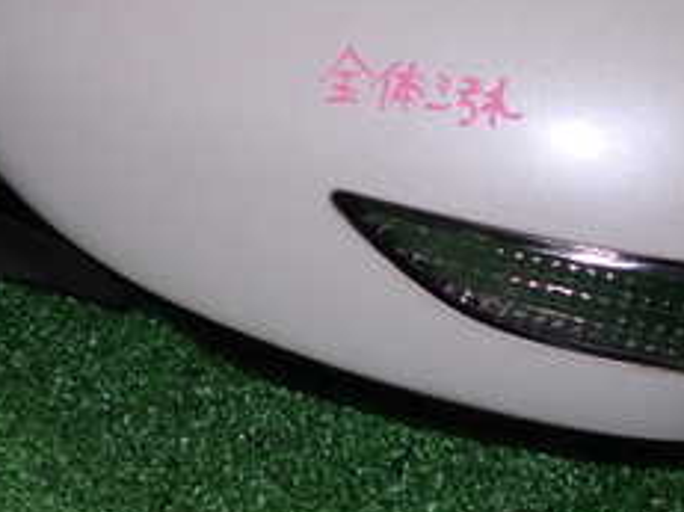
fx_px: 1540
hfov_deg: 24.8
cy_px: 181
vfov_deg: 18.8
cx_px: 184
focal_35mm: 78
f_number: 6.3
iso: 200
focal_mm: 5.4
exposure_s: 1/30
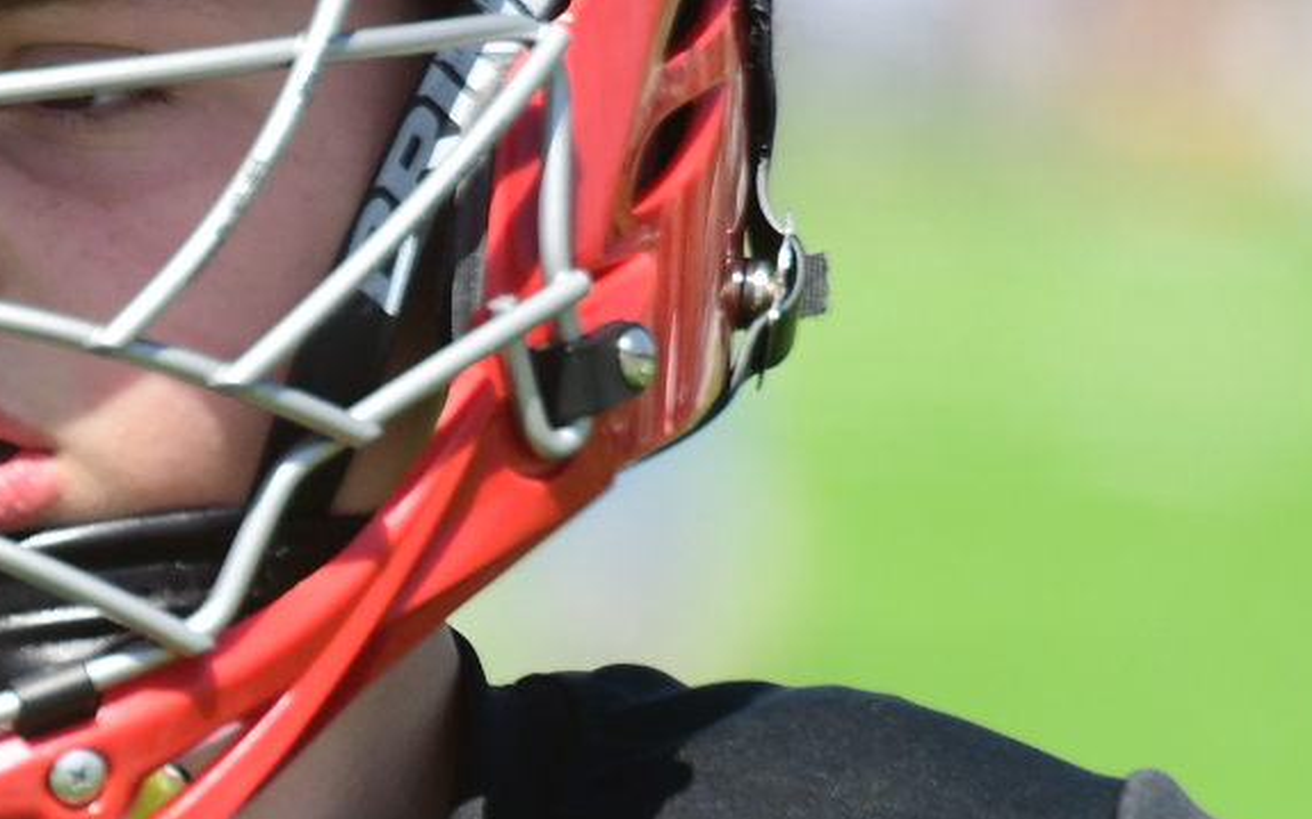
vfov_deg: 0.8
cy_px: 573
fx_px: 58516
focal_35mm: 1637
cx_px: -212
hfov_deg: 1.3
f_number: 6.3
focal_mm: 380
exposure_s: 1/2500
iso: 1000
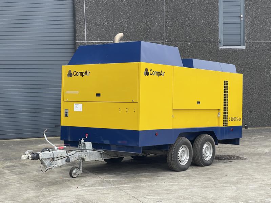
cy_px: 102
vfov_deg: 22.9
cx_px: 136
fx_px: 501
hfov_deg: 30.3
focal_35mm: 64
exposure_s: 1/99
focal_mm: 7.5
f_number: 2.2
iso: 25
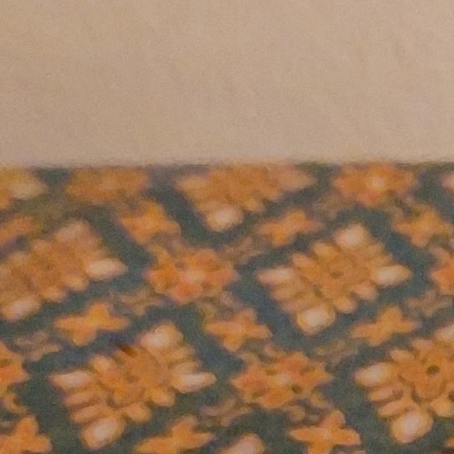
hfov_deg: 8.6
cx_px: 1180
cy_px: 728
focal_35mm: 182
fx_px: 2701
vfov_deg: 9.3
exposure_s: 1/50
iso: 125
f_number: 1.8
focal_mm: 5.23
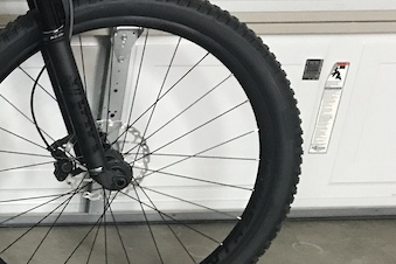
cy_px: 175
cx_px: -188
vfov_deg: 15.5
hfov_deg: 20.1
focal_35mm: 88
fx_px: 968
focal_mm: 3.99
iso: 80
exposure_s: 1/15
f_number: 1.8
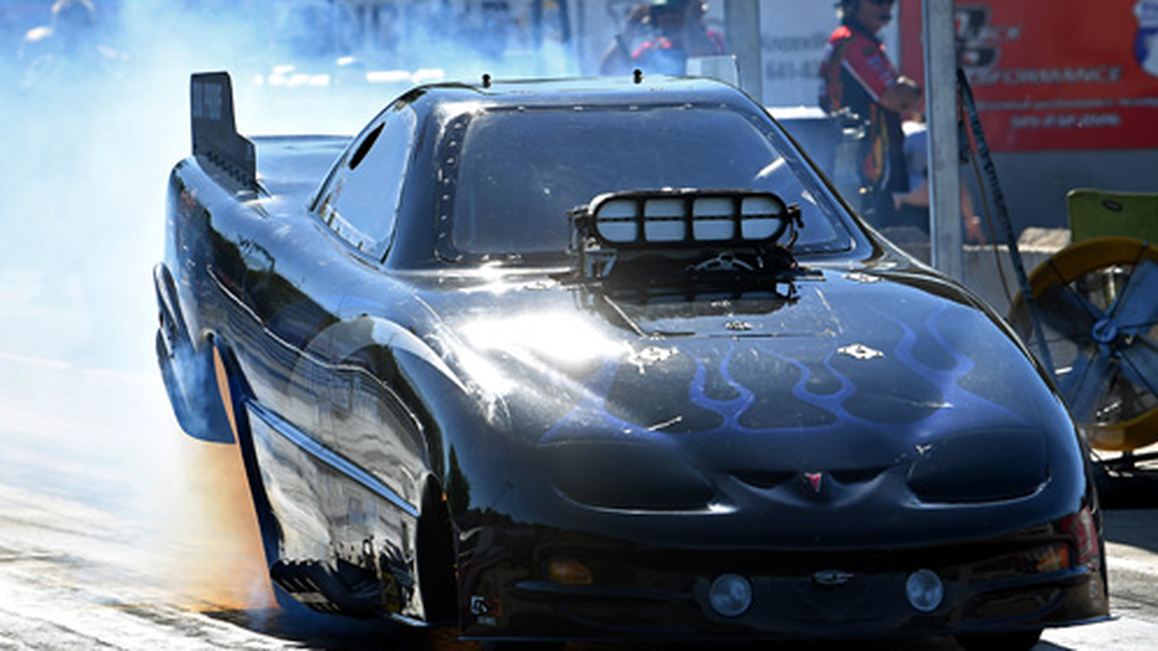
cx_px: 579
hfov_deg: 6.8
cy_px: 367
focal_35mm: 316
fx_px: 9702
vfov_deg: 3.8
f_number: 5.6
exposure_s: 1/1000
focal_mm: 200
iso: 160
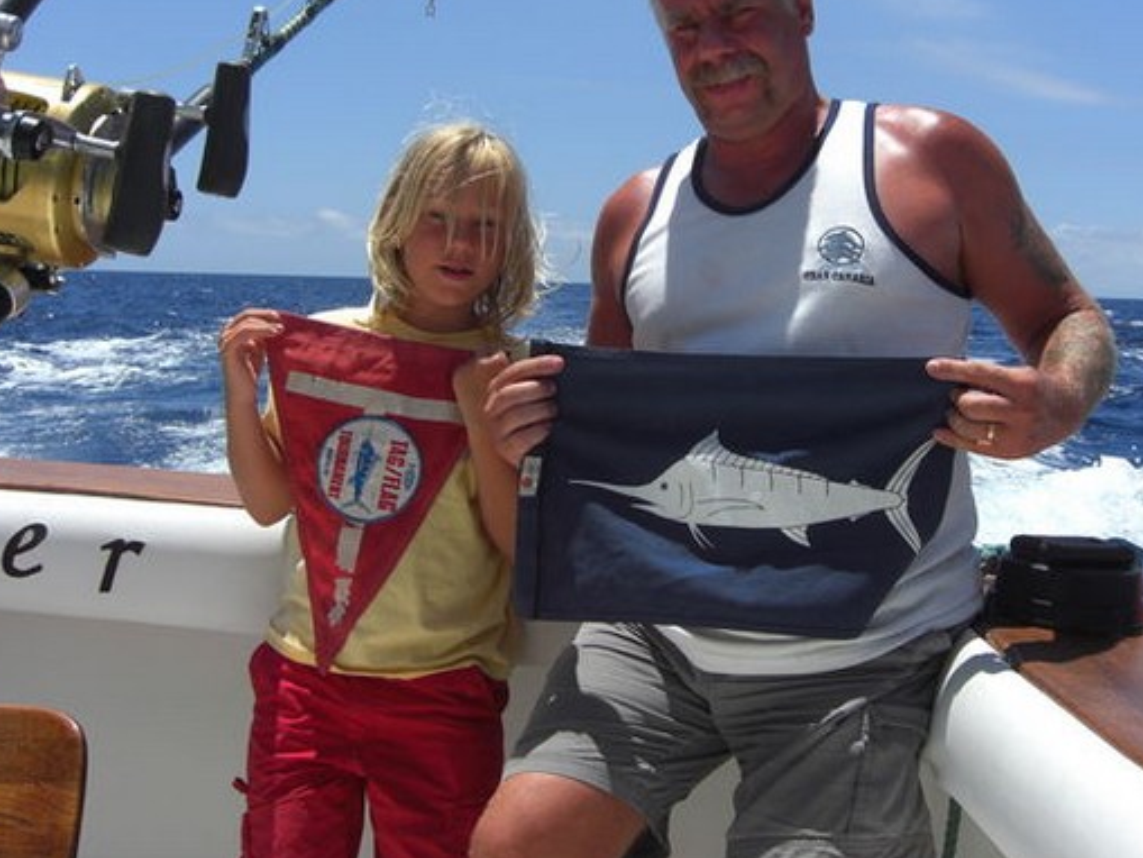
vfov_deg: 30.8
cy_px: 341
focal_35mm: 47
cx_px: 638
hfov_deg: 40.4
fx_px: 1552
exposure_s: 1/250
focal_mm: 7.9
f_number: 8
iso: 80
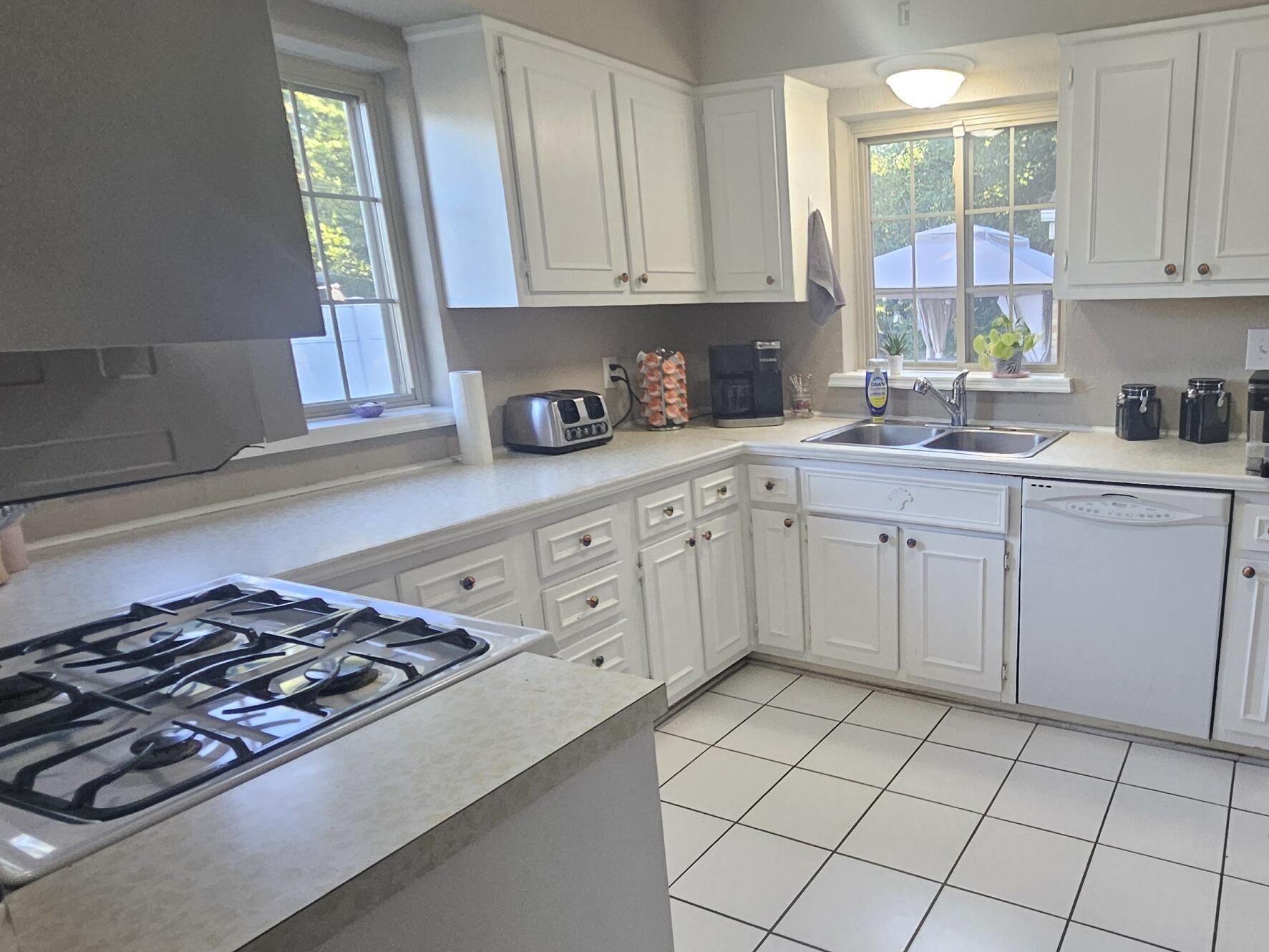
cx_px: 913
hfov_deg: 72.3
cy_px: 546
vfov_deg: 60.8
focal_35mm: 22
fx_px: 807
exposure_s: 1/60
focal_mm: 1.74
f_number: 2.2
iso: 160
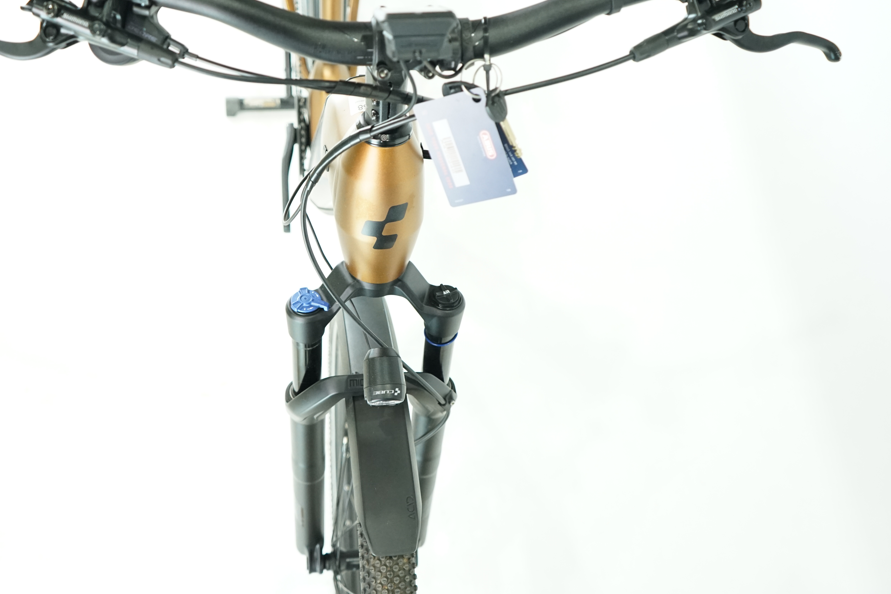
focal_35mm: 35
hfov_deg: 54.2
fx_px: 866
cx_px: 371
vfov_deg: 37.7
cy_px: 239
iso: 2500
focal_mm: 29
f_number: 4
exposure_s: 1/200
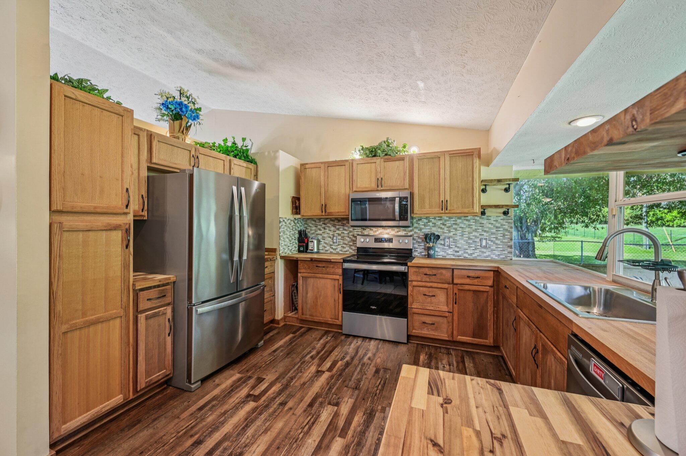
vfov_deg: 81.1
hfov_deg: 104.3
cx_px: 343
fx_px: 267
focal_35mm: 14
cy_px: 228
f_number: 8
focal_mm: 14
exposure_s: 1/8
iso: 800
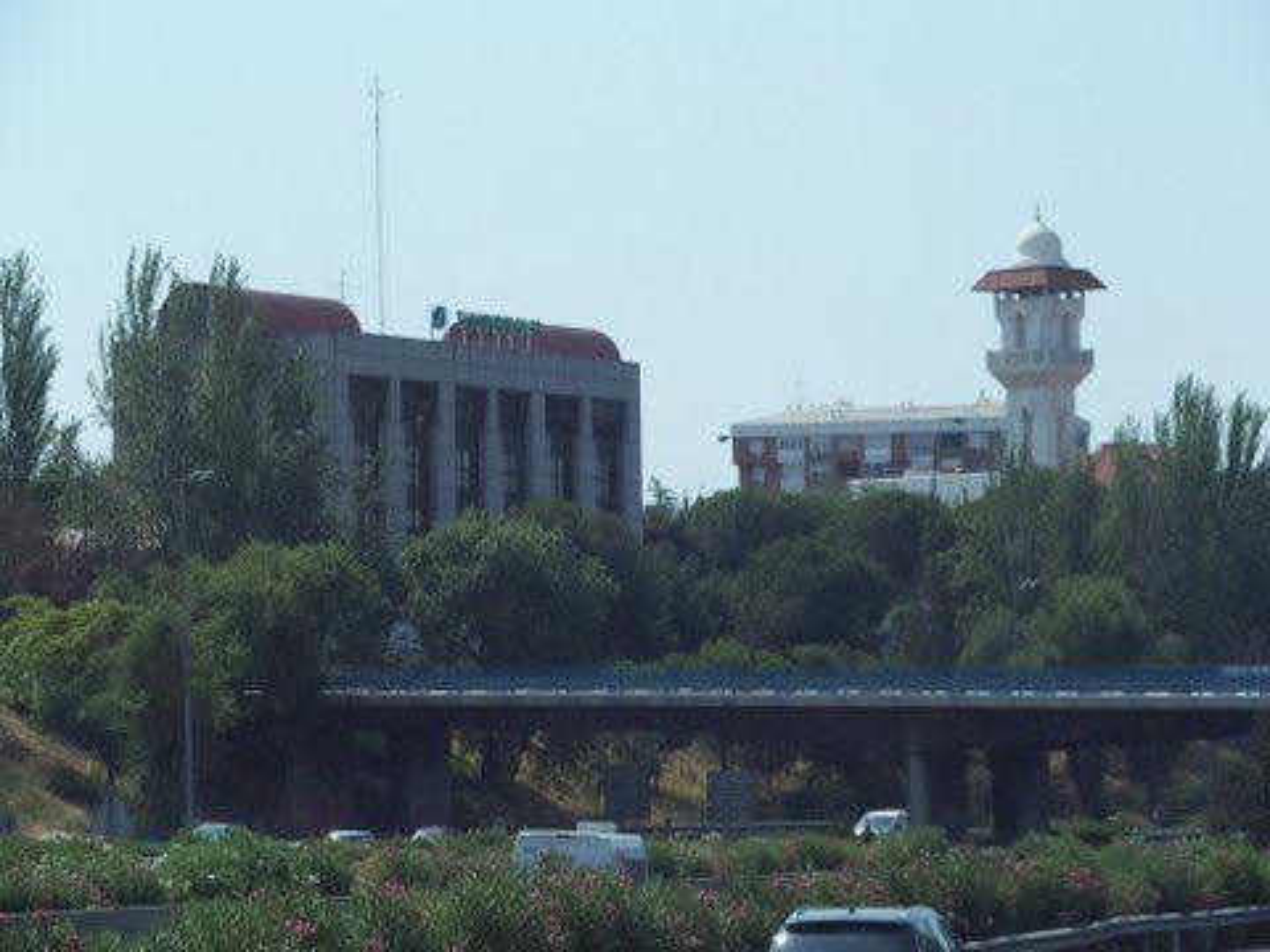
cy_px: 476
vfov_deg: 9.0
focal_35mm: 165
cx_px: 635
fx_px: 6054
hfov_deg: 12.0
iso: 100
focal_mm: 35
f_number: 5
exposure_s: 1/640
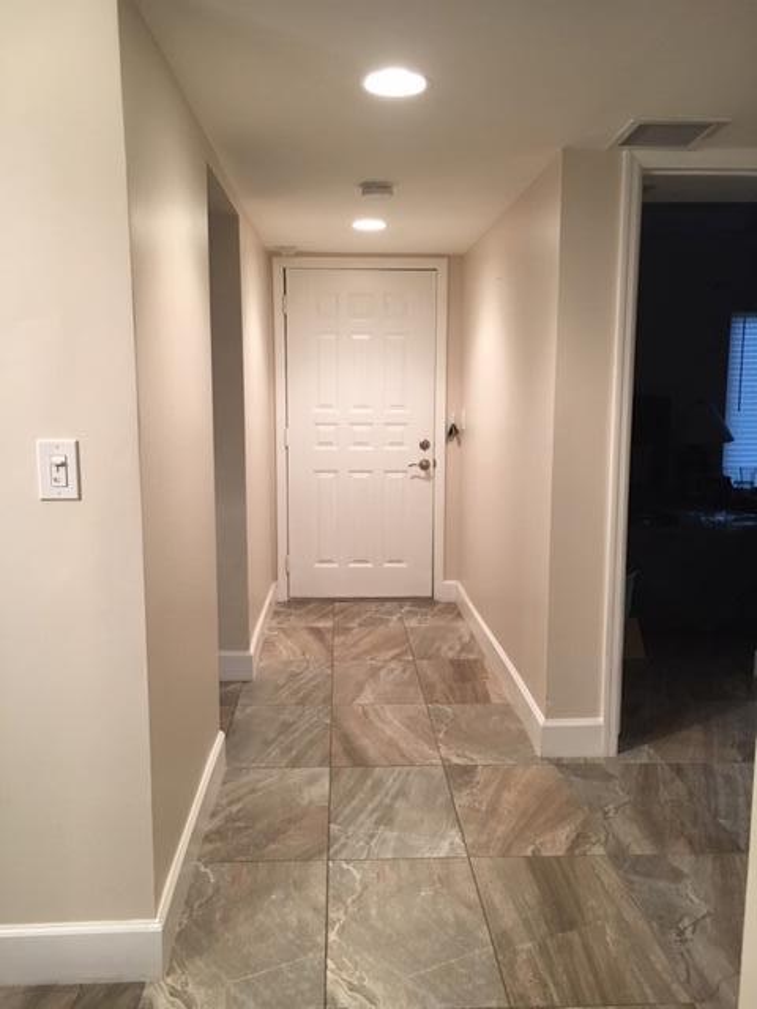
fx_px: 846
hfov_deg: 48.2
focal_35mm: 29
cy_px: 504
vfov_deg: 61.7
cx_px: 378
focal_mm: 4.15
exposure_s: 1/30
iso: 160
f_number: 2.2
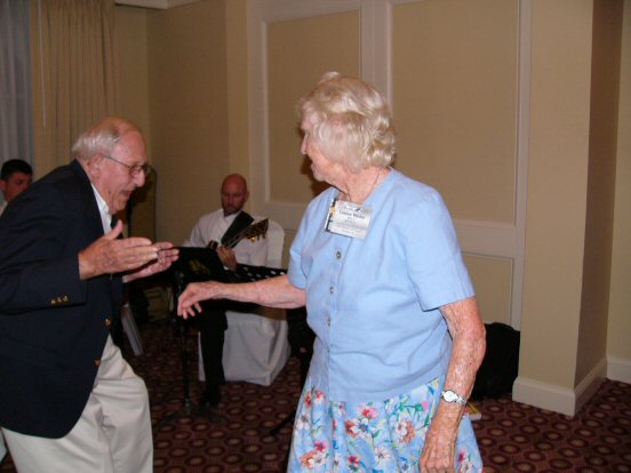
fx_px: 656
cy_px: 236
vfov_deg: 39.7
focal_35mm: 36
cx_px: 316
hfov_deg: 51.4
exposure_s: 1/60
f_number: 2.8
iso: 100
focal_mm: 6
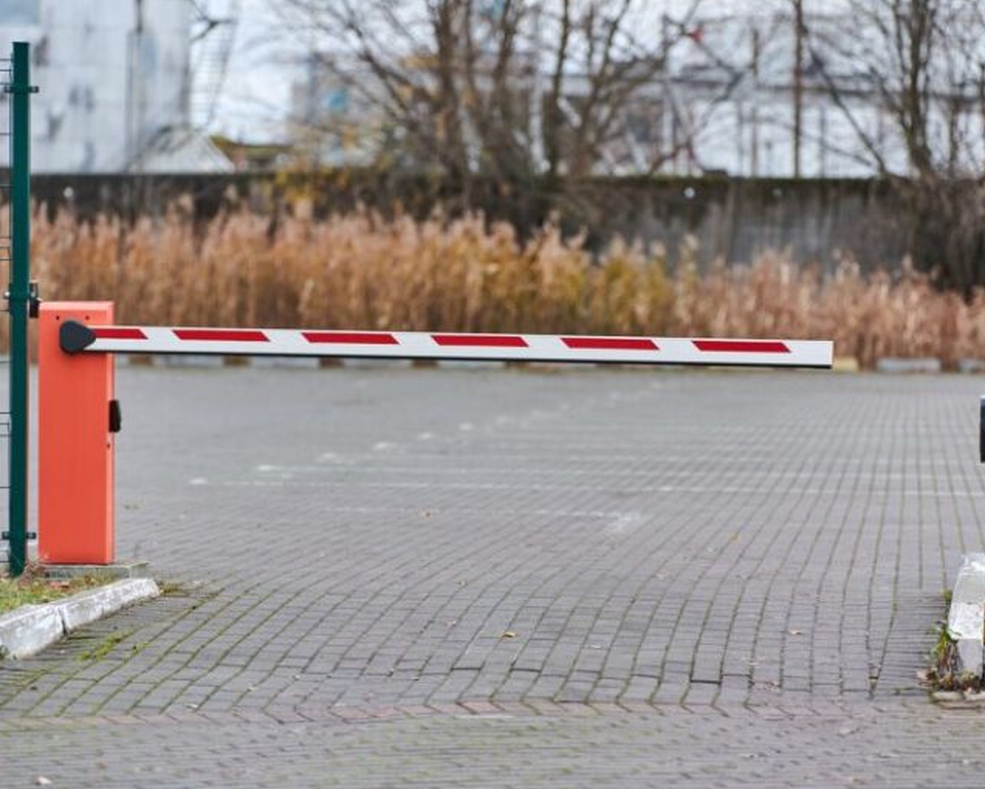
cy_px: 395
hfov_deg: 12.6
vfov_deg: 10.1
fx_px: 4461
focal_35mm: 153
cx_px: 505
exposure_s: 1/250
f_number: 2.8
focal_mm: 135
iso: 640
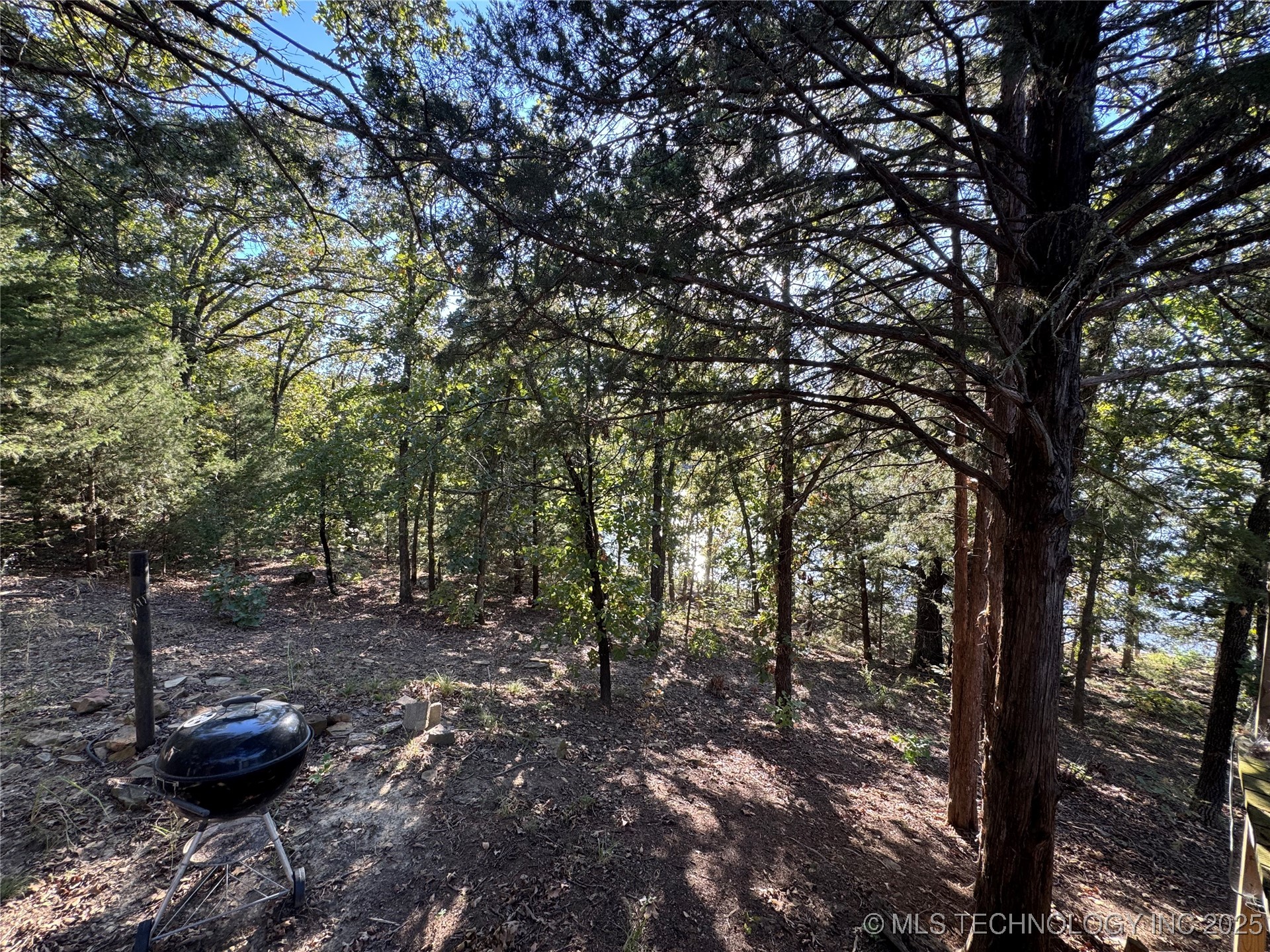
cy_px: 476
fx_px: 514
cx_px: 635
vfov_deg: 85.7
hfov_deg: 102.1
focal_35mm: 14
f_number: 2.2
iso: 40
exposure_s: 1/99
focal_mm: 2.22
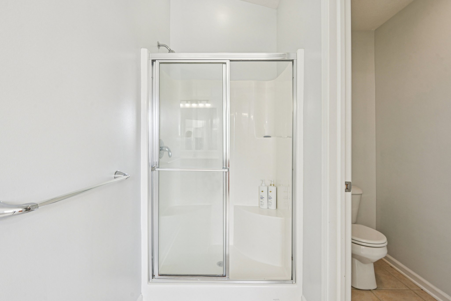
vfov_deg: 73.7
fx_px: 200
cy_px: 150
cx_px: 226
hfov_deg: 96.7
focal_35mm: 16
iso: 200
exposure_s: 1/15
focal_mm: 16
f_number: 8
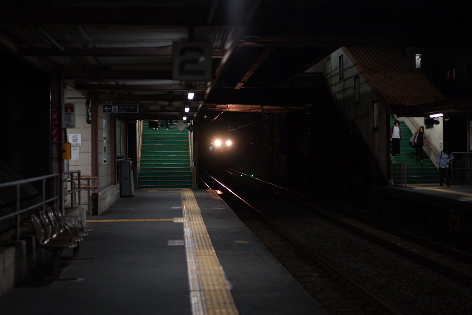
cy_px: 158
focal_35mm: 55
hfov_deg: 36.2
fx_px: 722
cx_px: 236
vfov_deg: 24.7
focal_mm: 55
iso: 250
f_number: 1.8
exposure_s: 1/60
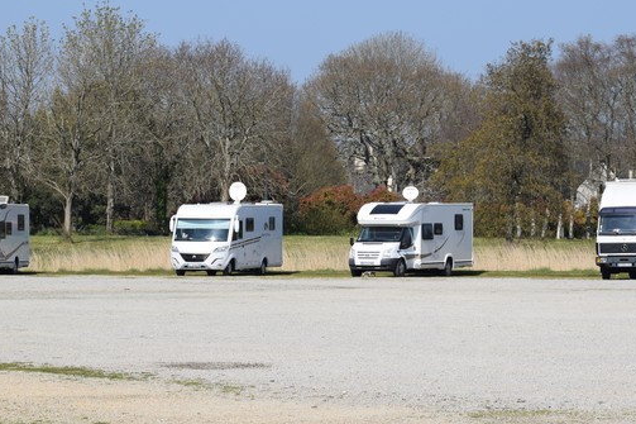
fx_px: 2949
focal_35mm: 167
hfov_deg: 12.3
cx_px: 401
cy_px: 235
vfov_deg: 8.2
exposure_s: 1/500
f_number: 11
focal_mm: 70
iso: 200
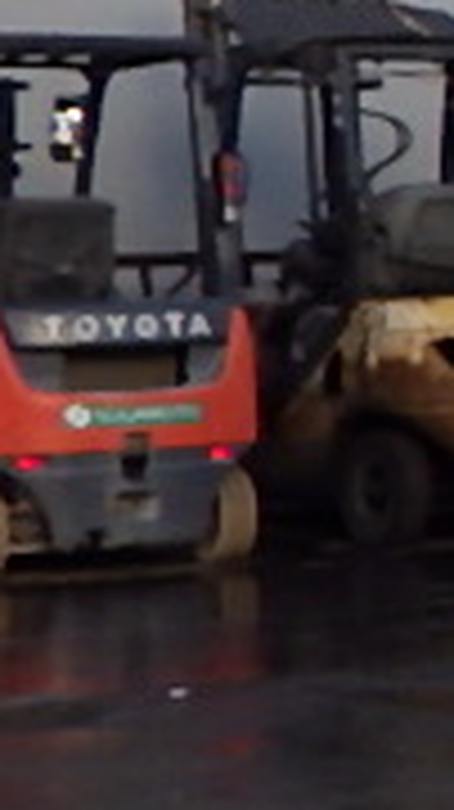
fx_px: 3731
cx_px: 2261
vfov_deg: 12.3
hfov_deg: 5.4
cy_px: 207
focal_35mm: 174
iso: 250
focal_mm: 5
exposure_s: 1/640
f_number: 4.2
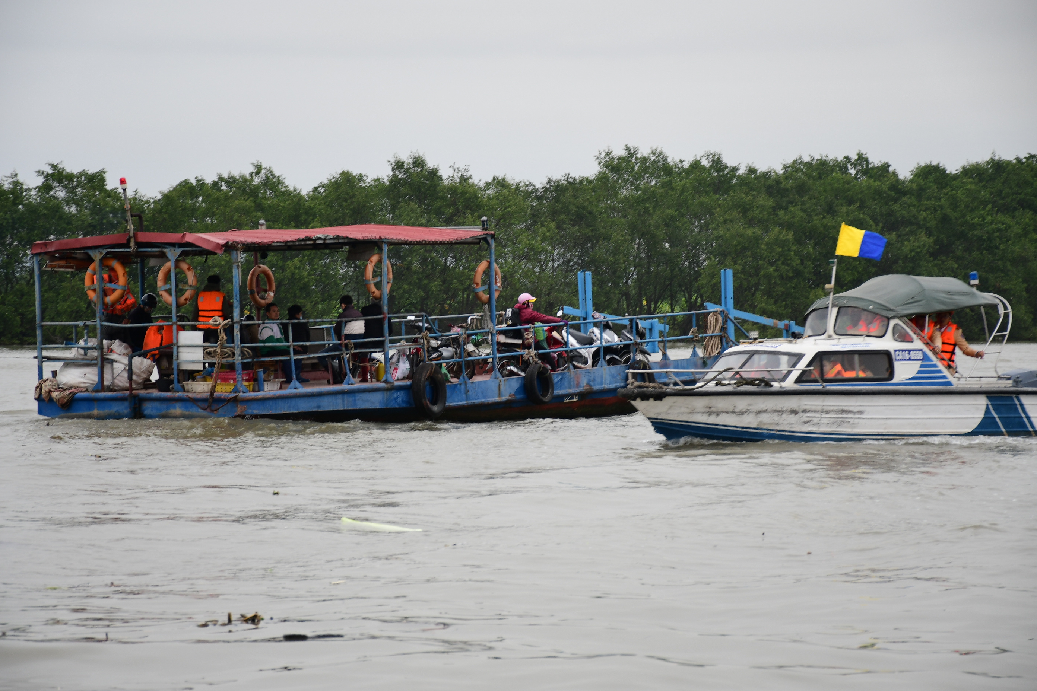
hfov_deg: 16.1
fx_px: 3672
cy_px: 346
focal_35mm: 128
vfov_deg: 10.8
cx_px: 518
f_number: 6.3
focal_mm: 85
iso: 250
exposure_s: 1/200
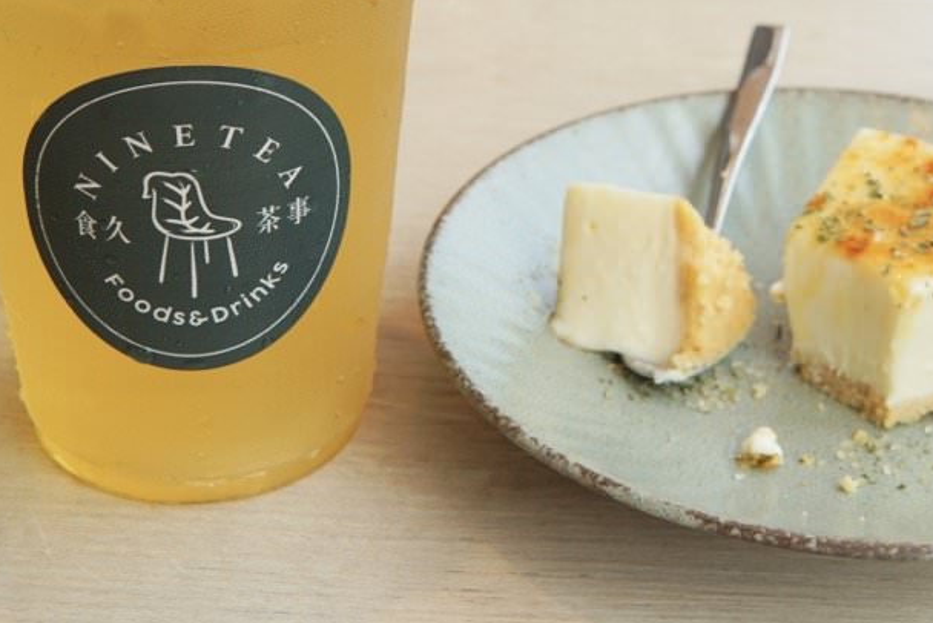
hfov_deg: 27.3
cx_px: 539
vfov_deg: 18.3
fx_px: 1919
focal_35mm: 74
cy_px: 115
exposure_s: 1/100
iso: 100
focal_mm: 30
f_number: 7.1
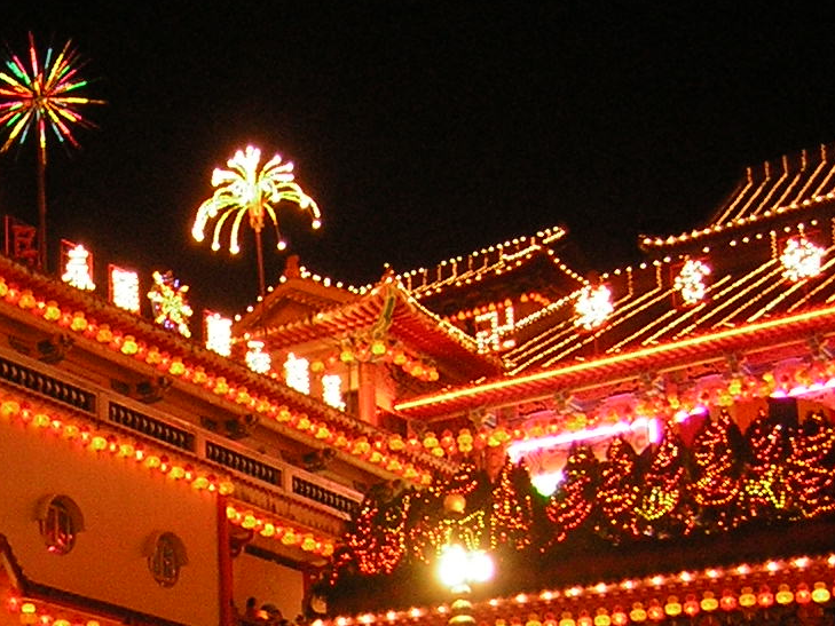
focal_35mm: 79
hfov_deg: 24.2
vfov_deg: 18.1
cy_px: 653
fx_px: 1906
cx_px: 136
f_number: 2.6
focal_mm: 4.7
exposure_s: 1/3.6
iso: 128
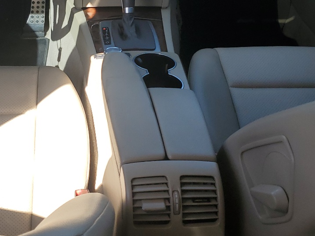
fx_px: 528
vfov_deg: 25.0
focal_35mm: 58
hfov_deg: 32.9
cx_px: 98
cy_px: 60
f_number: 1.5
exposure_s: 1/556
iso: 50
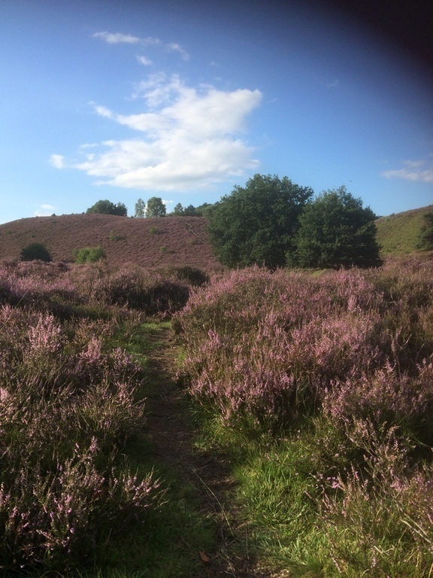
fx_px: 484
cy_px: 289
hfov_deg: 48.2
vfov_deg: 61.7
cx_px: 216
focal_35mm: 29
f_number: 2.2
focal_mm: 4.15
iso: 32
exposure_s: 1/1368
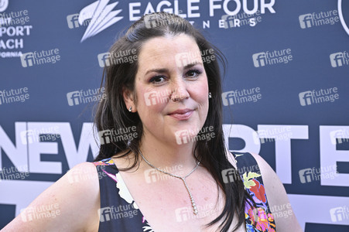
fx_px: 833
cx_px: 174
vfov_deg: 15.9
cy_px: 116
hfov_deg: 23.7
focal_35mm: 86
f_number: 6.3
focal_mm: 86
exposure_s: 1/320
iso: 1000
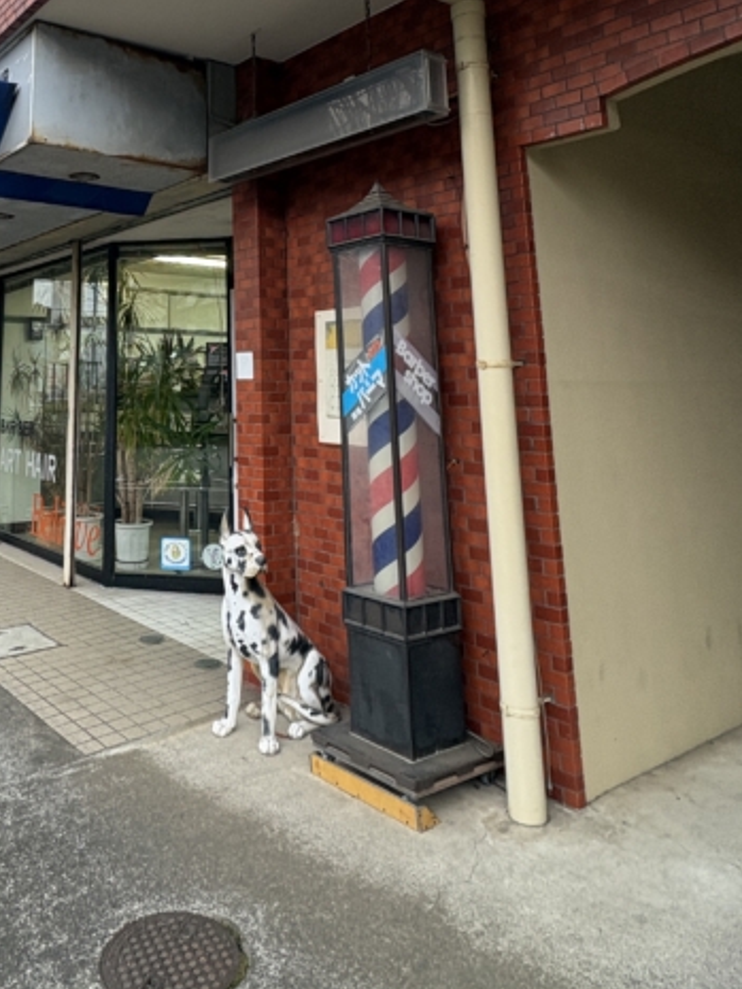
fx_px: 828
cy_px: 225
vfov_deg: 57.9
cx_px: 171
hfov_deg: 46.2
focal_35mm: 29
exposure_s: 1/99
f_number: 2.2
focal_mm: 2.22
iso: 200
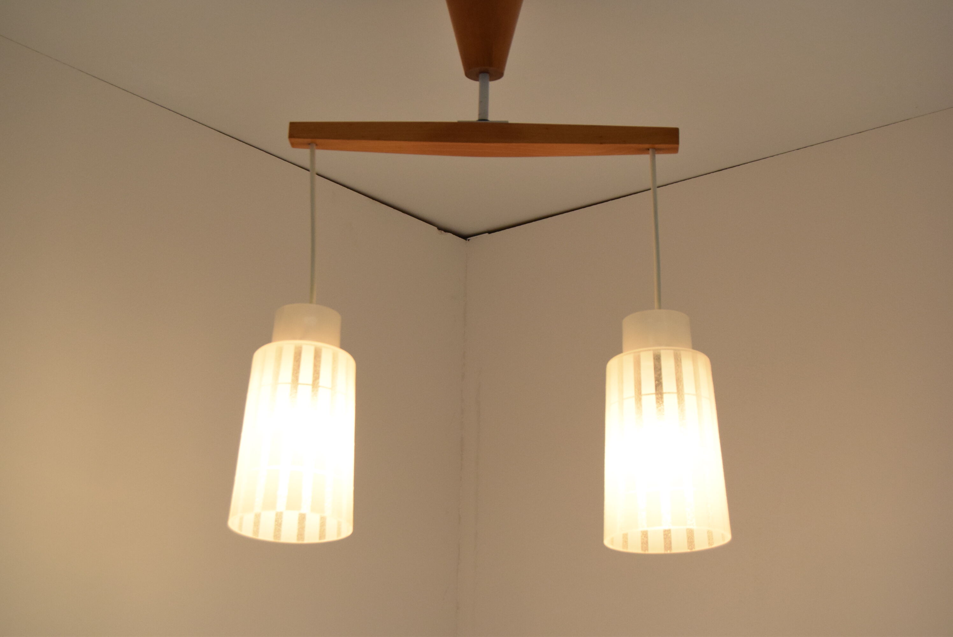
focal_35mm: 63
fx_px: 1669
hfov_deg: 31.9
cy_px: 318
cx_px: 476
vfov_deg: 21.6
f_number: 7.1
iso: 1600
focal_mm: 42
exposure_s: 1/200
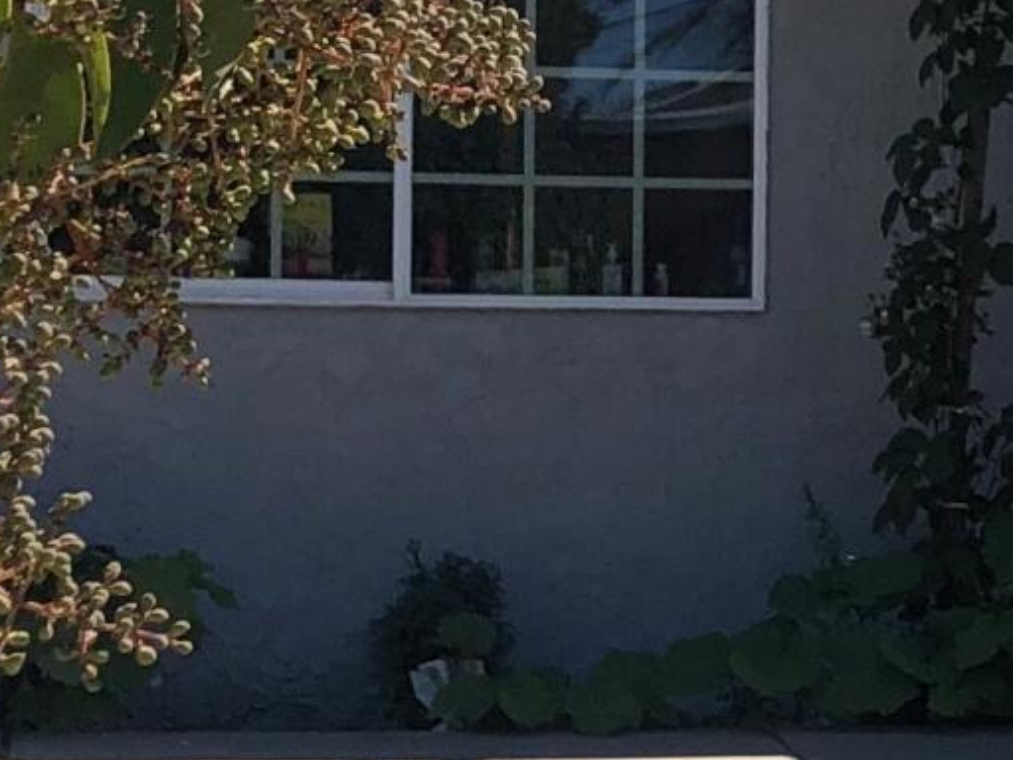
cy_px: 348
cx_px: 1387
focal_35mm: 164
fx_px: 4799
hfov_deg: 11.7
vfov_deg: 9.1
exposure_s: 1/1600
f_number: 1.8
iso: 20
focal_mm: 3.99
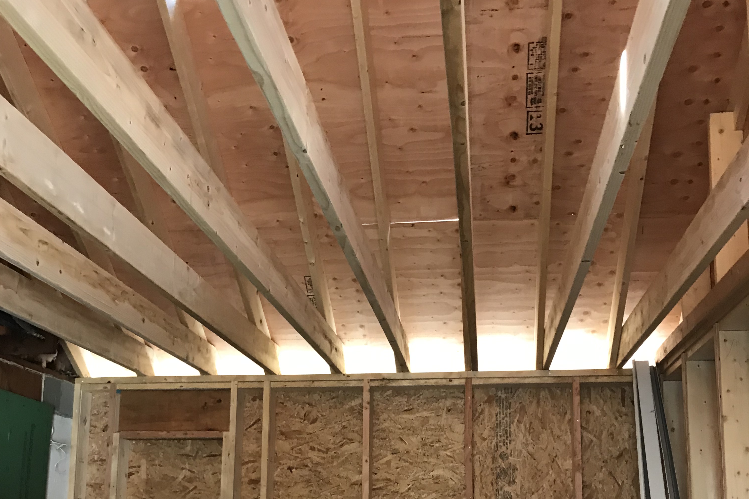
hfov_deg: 49.6
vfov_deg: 33.0
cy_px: 416
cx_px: 374
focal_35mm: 39
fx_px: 811
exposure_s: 1/15
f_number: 1.8
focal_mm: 3.99
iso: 64
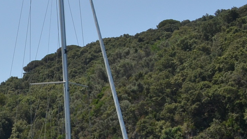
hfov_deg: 14.9
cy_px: 70
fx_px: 845
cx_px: -166
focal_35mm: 129
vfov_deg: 9.4
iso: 400
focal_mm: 22
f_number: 13
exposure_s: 1/640
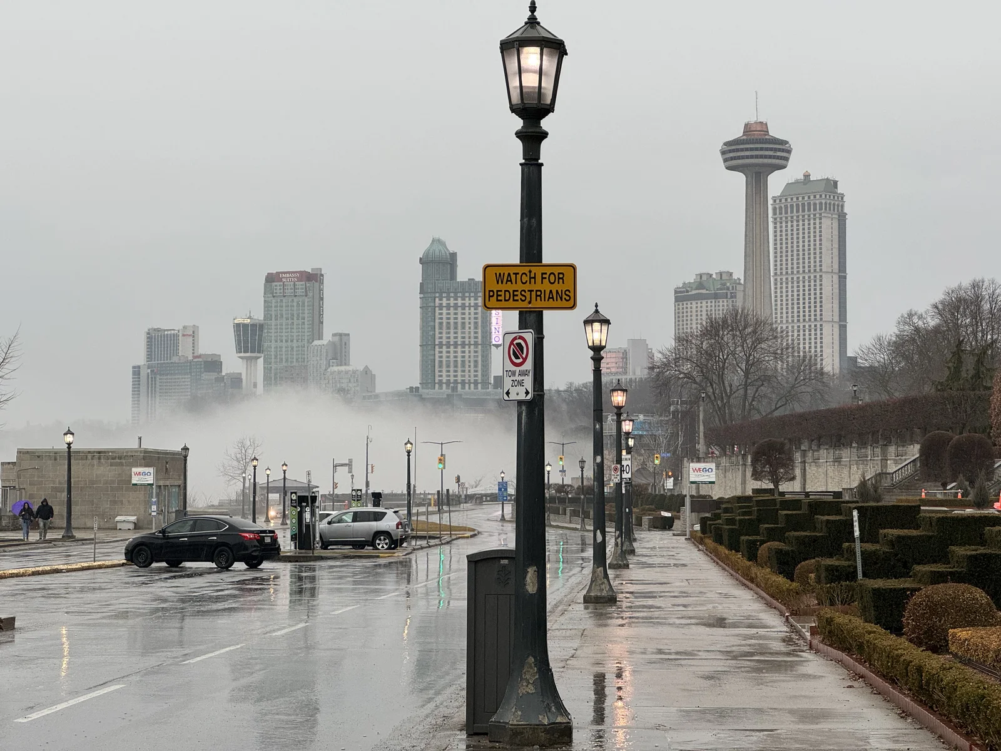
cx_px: 500
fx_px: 2227
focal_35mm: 77
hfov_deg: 25.3
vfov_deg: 19.1
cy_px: 376
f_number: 2.8
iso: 80
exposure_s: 1/120
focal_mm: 9
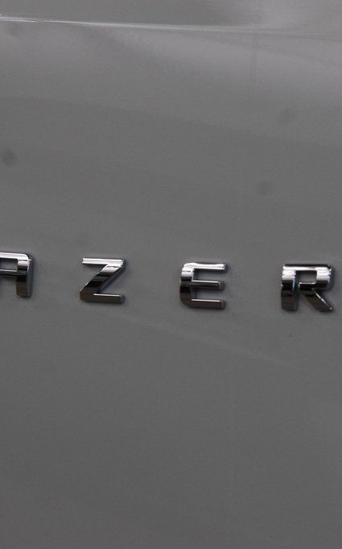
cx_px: 109
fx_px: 2404
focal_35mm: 161
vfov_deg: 13.0
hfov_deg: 8.1
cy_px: 274
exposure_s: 1/125
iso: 1600
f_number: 8
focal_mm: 70
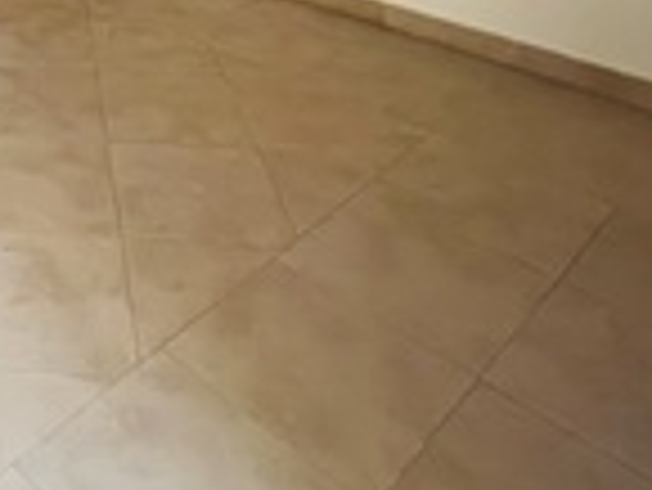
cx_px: -115
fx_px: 773
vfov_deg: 28.3
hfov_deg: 36.3
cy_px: -164
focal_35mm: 41
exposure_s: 1/60
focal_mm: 1.57
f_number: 1.8
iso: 400
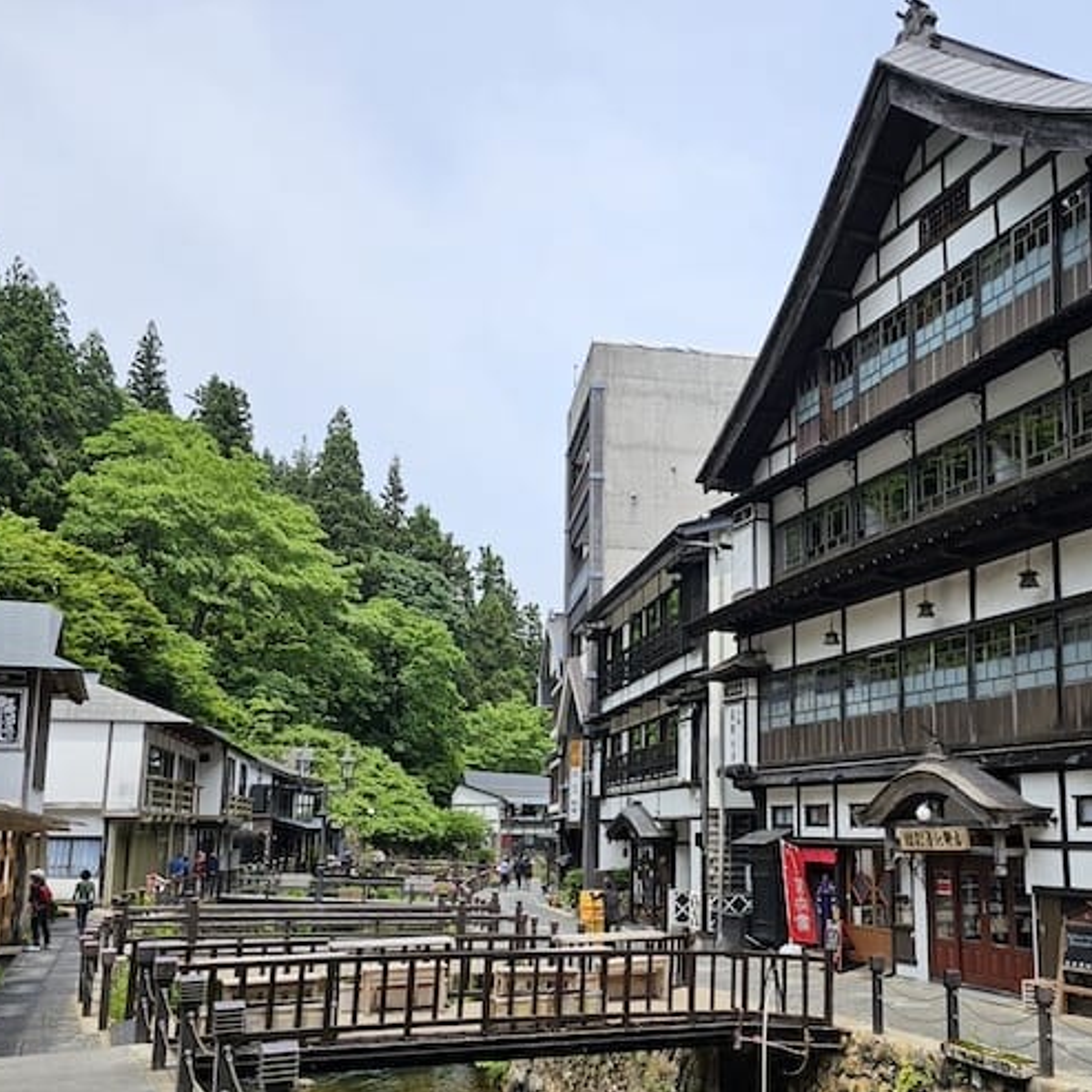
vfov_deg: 49.4
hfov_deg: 48.7
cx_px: 749
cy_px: 662
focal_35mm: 33
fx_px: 1178
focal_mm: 6.3
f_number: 1.7
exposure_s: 1/654
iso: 10
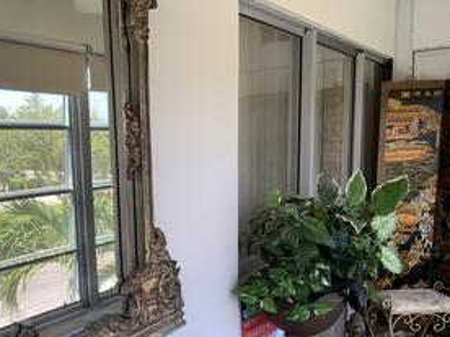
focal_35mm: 42
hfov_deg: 44.1
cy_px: 243
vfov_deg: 33.8
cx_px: 147
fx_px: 546
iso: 40
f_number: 1.8
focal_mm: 3
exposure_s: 1/120
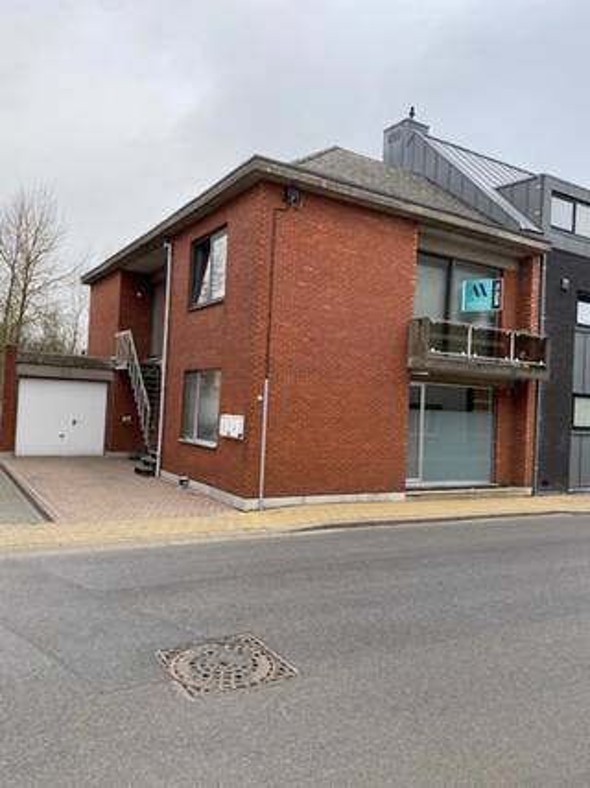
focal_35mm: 26
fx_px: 591
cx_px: 295
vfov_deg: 67.3
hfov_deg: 53.0
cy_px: 394
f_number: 1.8
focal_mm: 4.25
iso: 32
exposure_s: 1/408
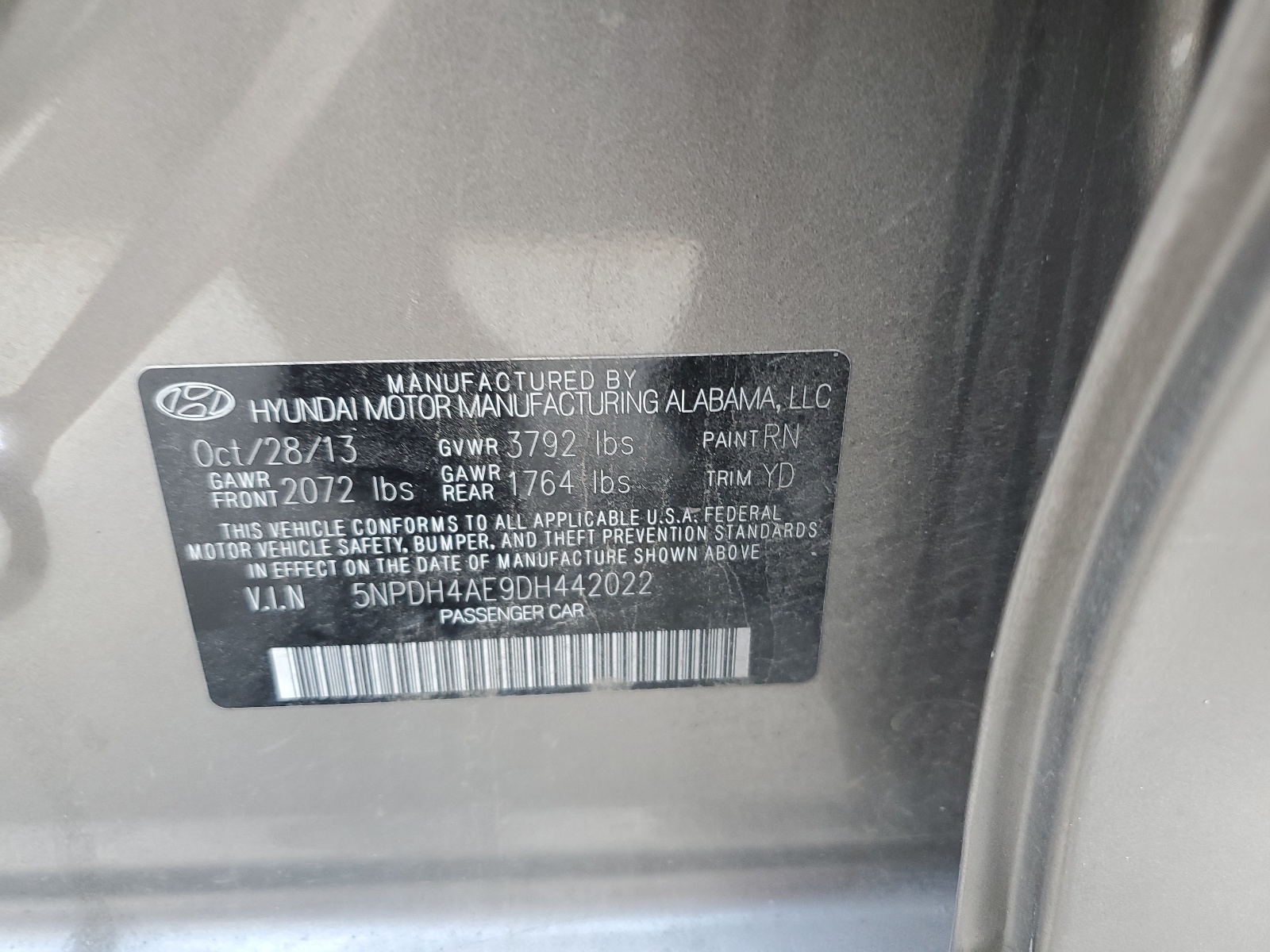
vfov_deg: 53.1
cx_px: 635
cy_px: 476
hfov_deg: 67.3
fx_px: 954
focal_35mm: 26
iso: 63
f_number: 1.5
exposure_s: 1/60.2
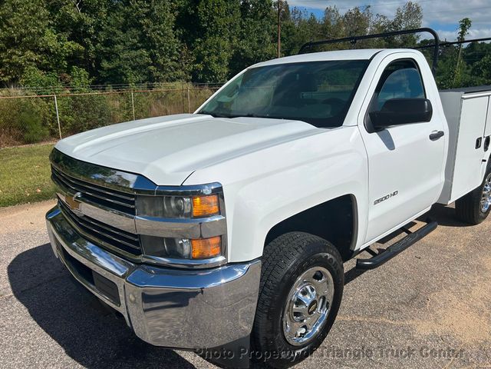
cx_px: 246
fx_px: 369
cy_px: 184
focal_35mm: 26
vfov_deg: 53.1
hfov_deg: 67.3
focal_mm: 5.7
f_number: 1.5
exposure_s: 1/12658
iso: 50
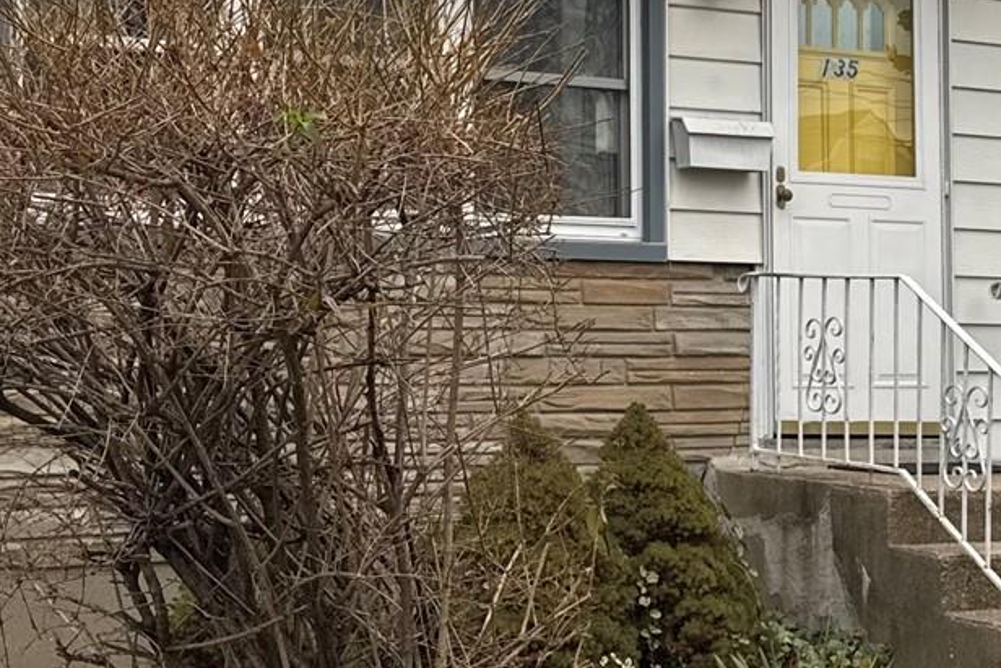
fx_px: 2308
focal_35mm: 83
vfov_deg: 16.4
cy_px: 200
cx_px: 676
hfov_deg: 24.3
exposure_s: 1/383
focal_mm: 6.76
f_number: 1.78
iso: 80
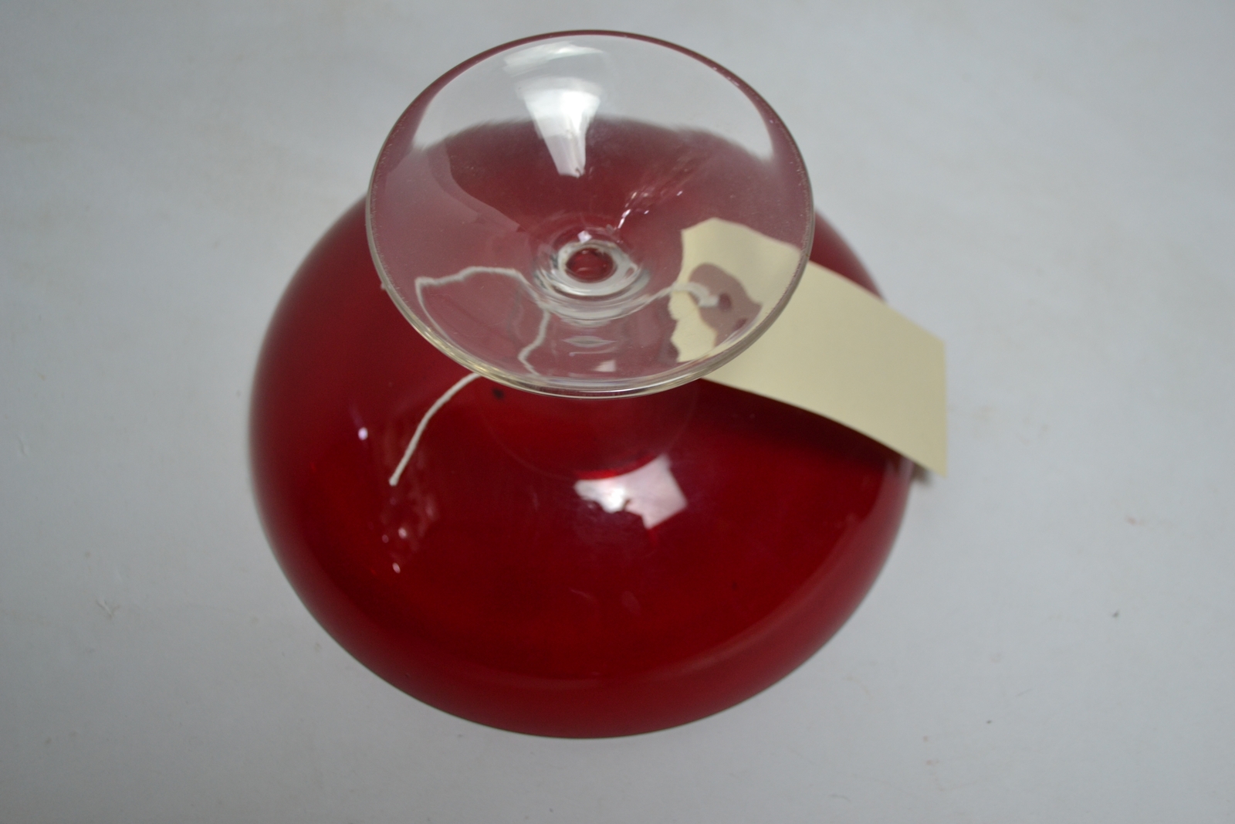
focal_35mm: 36
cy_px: 412
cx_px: 618
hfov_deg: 53.1
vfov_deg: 36.9
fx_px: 1235
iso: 400
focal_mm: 24
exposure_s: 1/25
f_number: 4
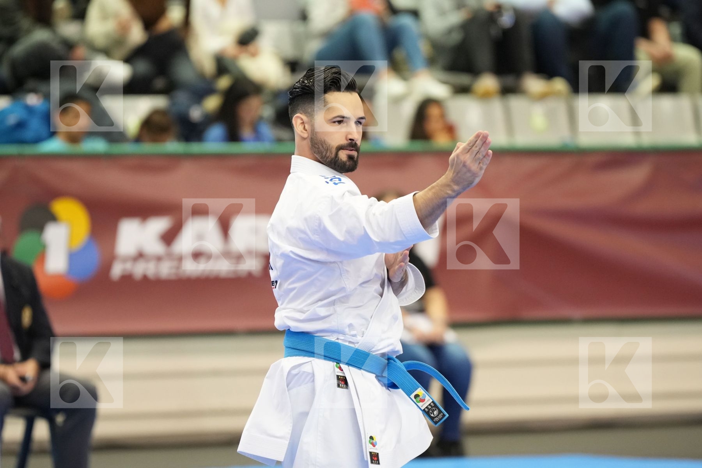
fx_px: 5850
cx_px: 351
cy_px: 234
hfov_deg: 6.9
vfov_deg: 4.6
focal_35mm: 300
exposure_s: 1/500
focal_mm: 200
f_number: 2.8
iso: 2000
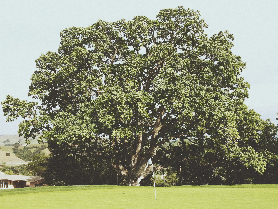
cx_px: 139
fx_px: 241
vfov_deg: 46.8
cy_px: 104
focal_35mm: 30
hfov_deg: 60.0
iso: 32
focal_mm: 4.12
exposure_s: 1/912
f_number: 2.2
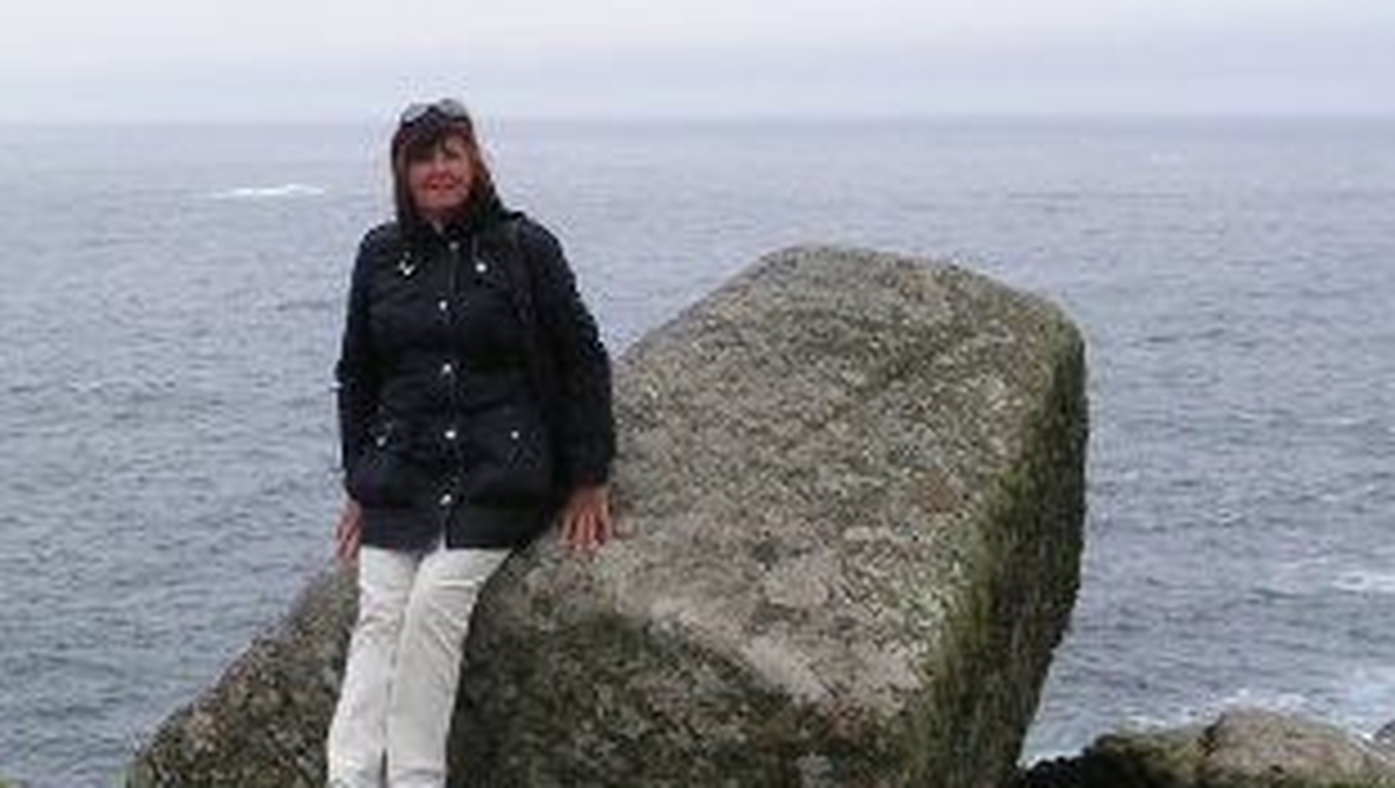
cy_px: 399
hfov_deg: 26.2
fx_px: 2962
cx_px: 378
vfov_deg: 15.1
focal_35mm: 80
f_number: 5.6
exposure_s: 1/500
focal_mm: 7.8
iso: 100
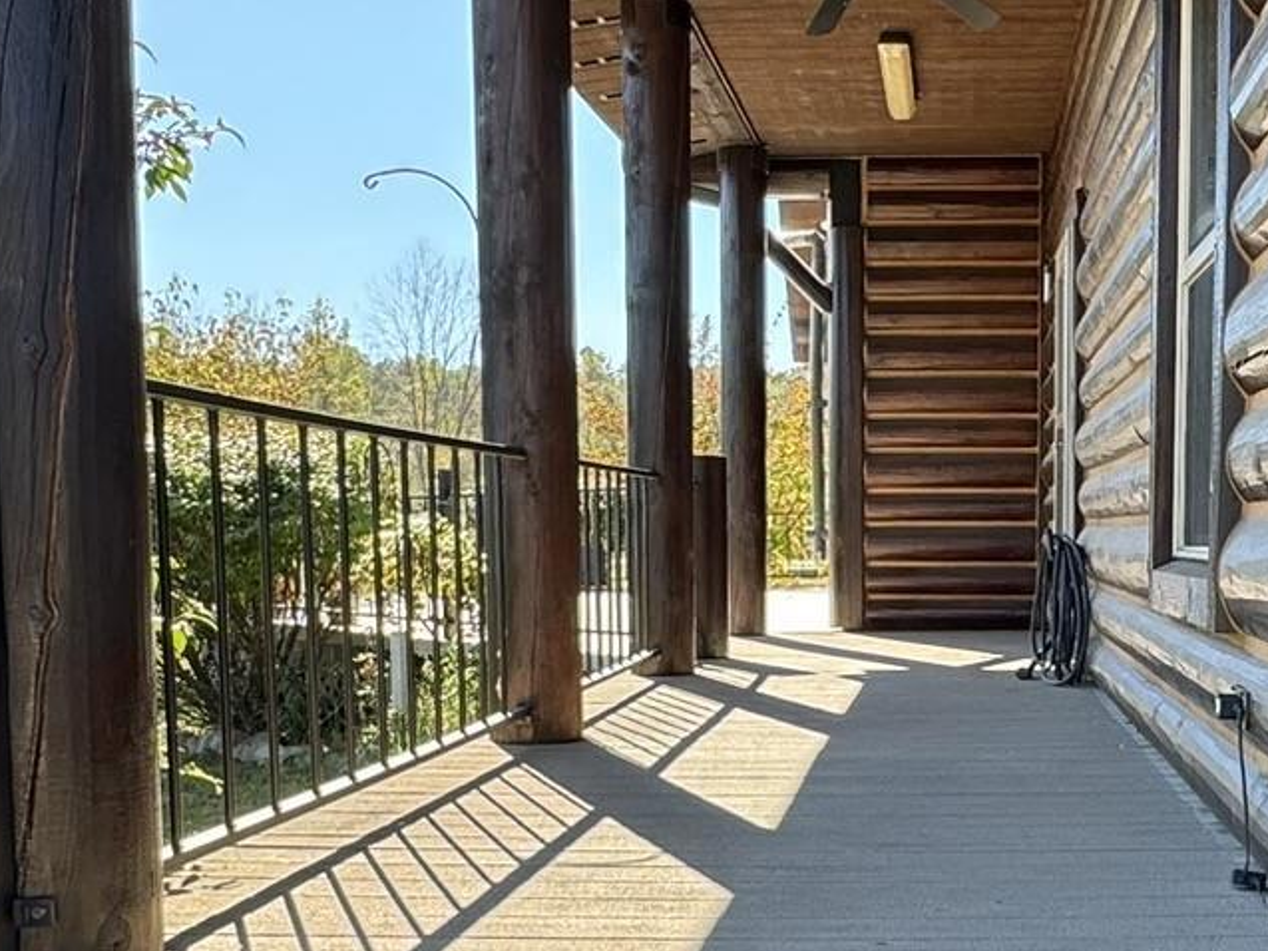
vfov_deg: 31.8
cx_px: 926
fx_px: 1649
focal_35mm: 45
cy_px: 665
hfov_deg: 41.0
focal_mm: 2.22
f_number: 2.2
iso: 40
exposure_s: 1/217
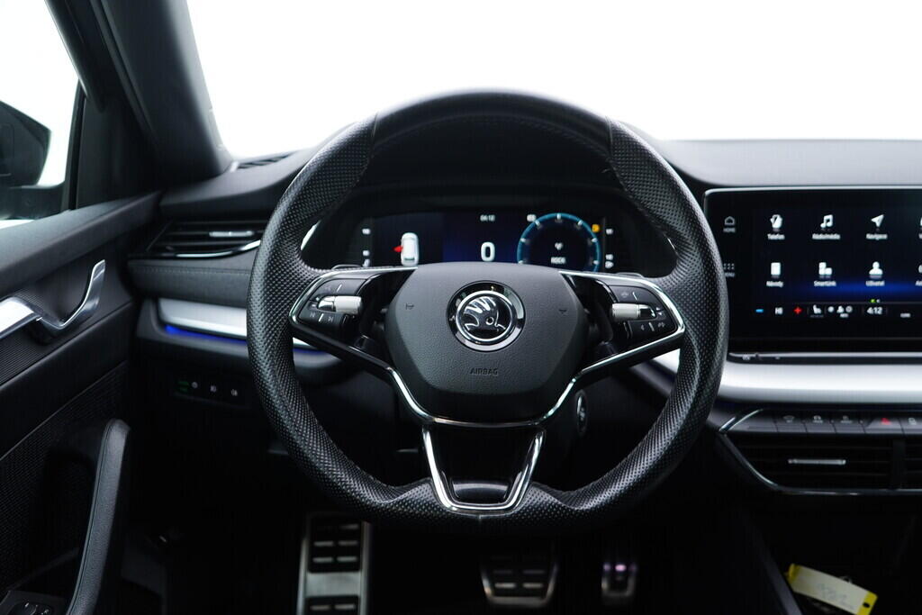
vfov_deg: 36.9
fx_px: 922
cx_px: 461
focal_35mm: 36
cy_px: 308
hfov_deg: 53.1
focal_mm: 24
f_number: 2.8
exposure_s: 1/40
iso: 200
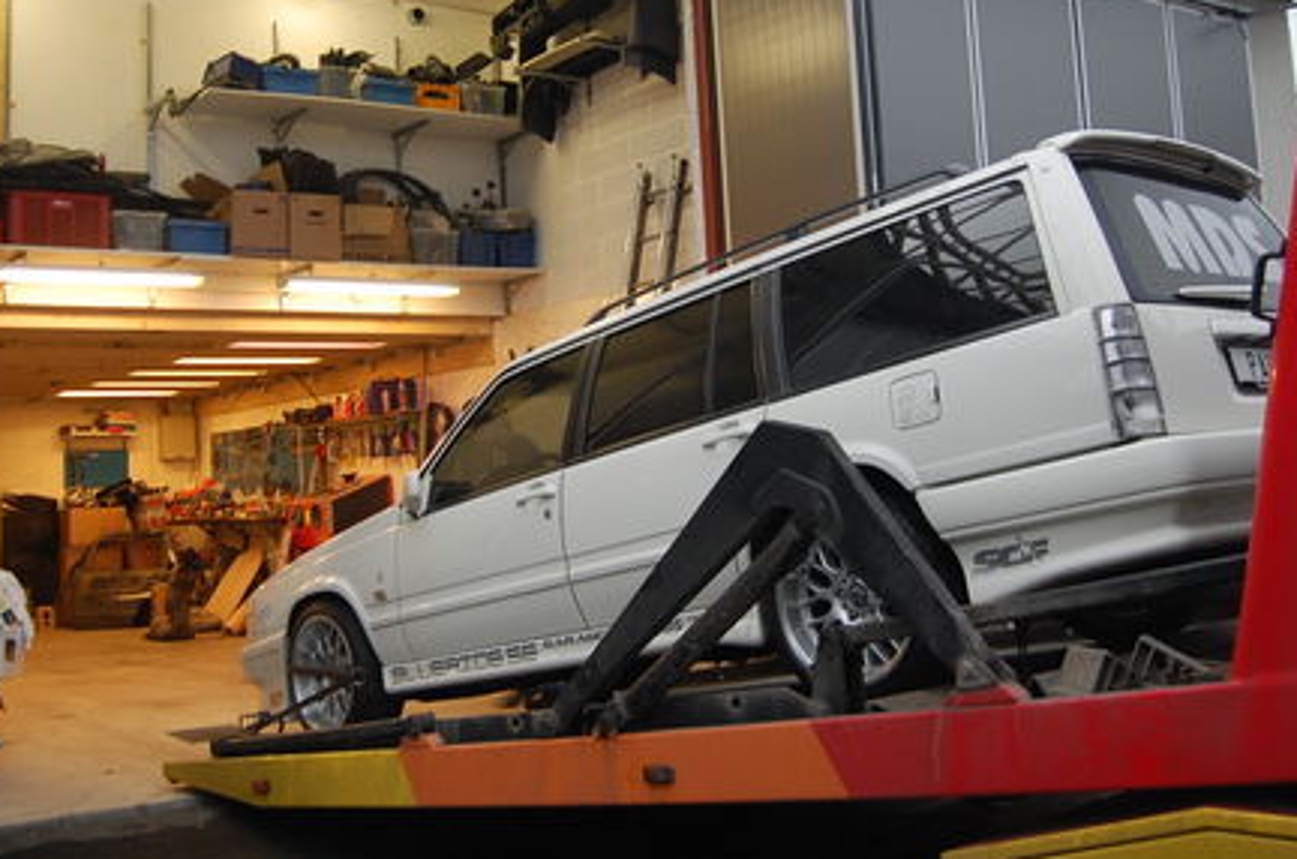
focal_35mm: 40
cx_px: 579
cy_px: 312
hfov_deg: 48.5
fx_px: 1438
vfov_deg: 33.1
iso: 640
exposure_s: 1/30
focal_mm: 18
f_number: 3.5
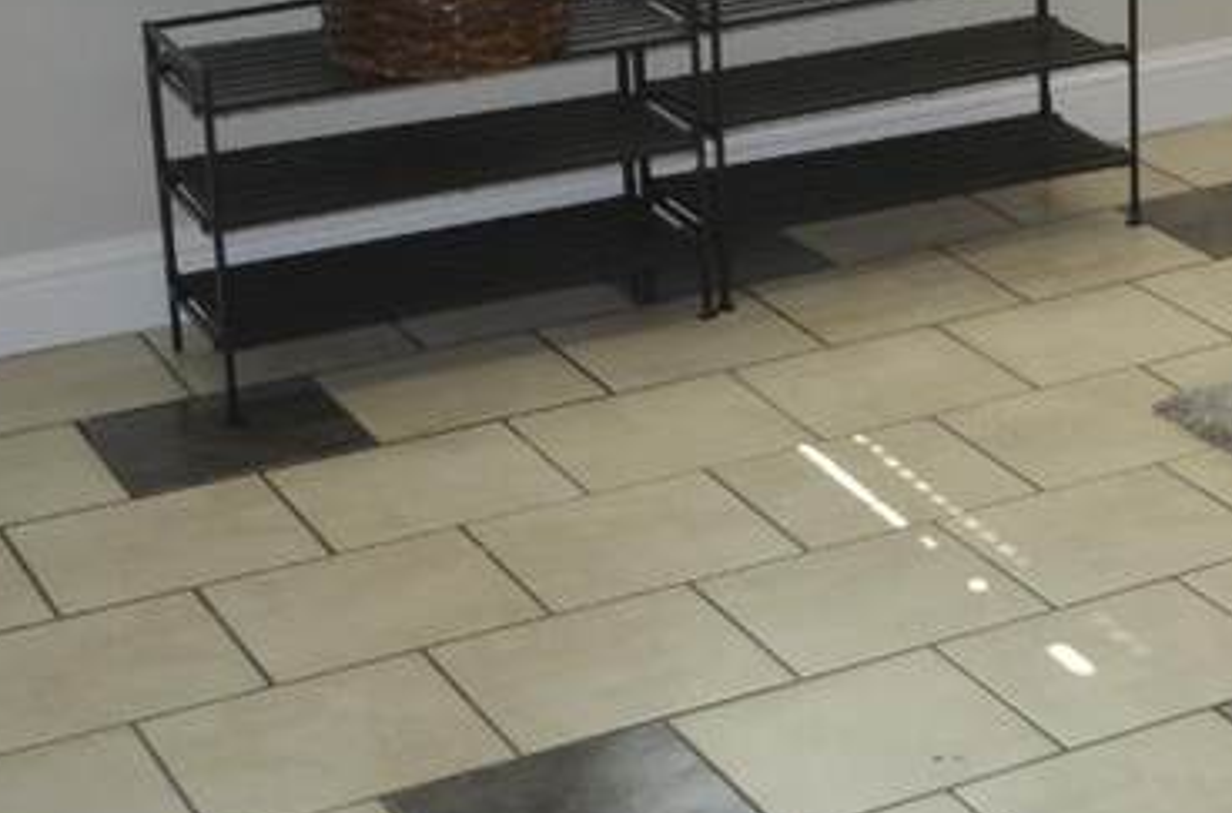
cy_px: -289
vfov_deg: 13.8
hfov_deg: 20.3
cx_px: 1500
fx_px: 3207
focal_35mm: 94
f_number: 3.5
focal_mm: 18
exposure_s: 1/160
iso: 200
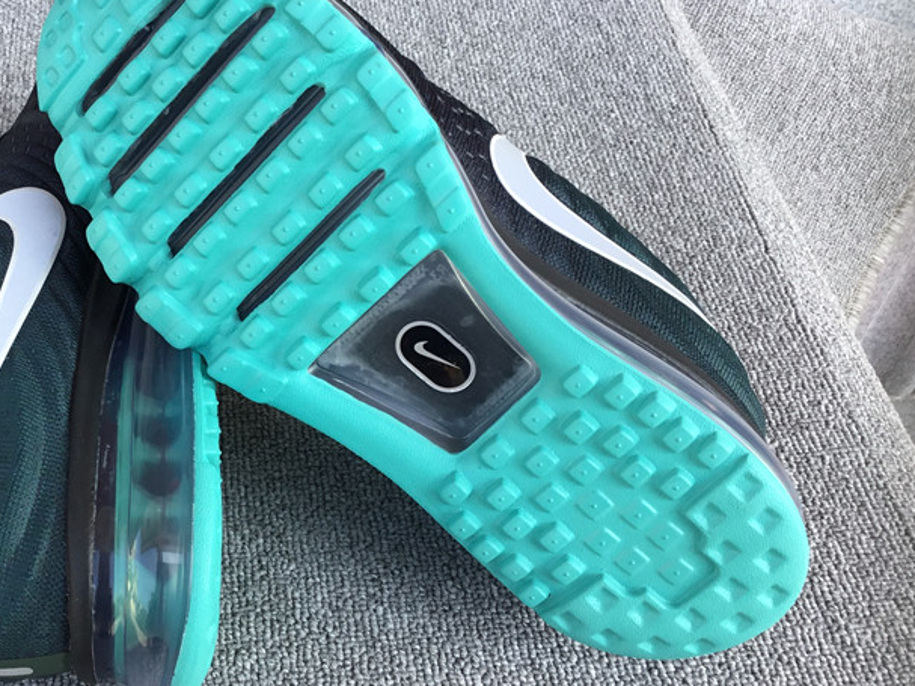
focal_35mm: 46
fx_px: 1216
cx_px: 250
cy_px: 313
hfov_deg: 40.3
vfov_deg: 31.5
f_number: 2.4
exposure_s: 1/170
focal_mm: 3.3
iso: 25
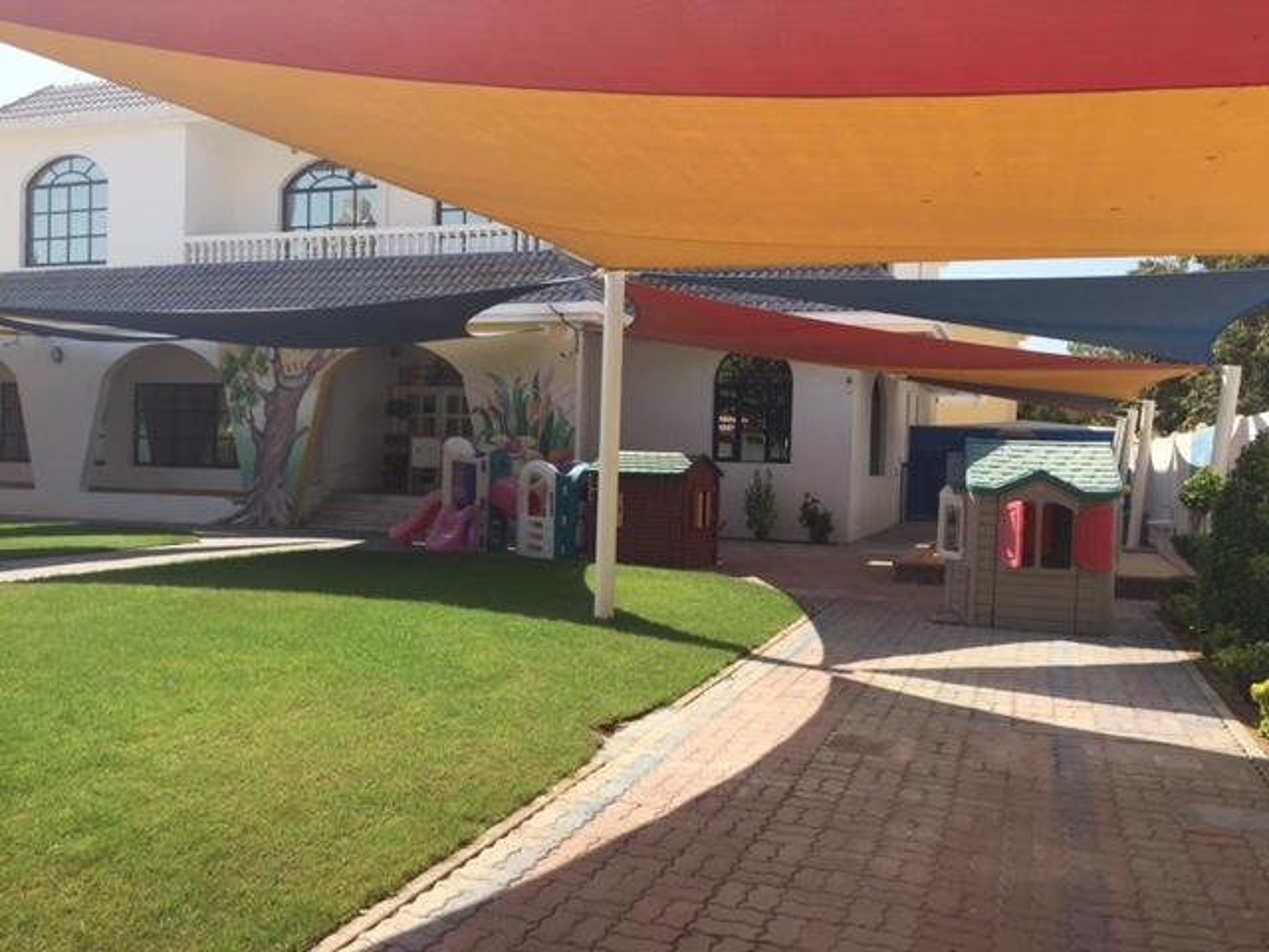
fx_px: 1063
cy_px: 476
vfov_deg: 48.2
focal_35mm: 29
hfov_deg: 61.7
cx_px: 634
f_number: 2.2
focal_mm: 4.15
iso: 32
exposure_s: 1/1721
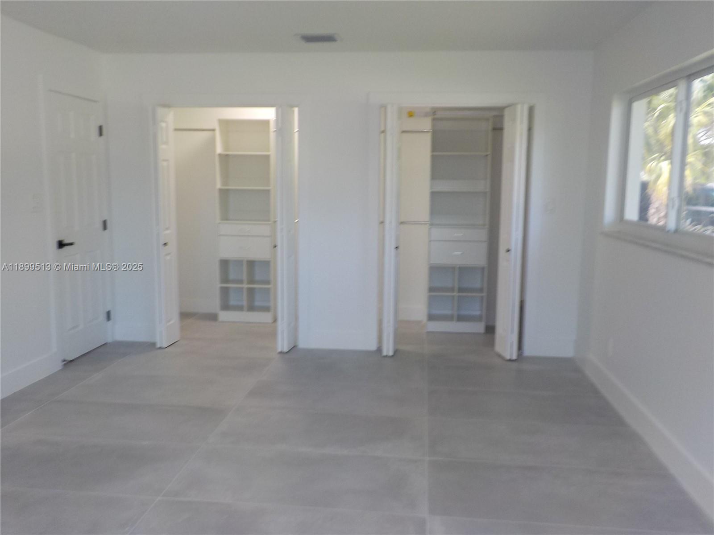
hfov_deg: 60.0
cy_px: 268
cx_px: 357
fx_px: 619
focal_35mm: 30
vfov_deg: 46.8
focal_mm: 4.1
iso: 125
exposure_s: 1/30
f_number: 3.3
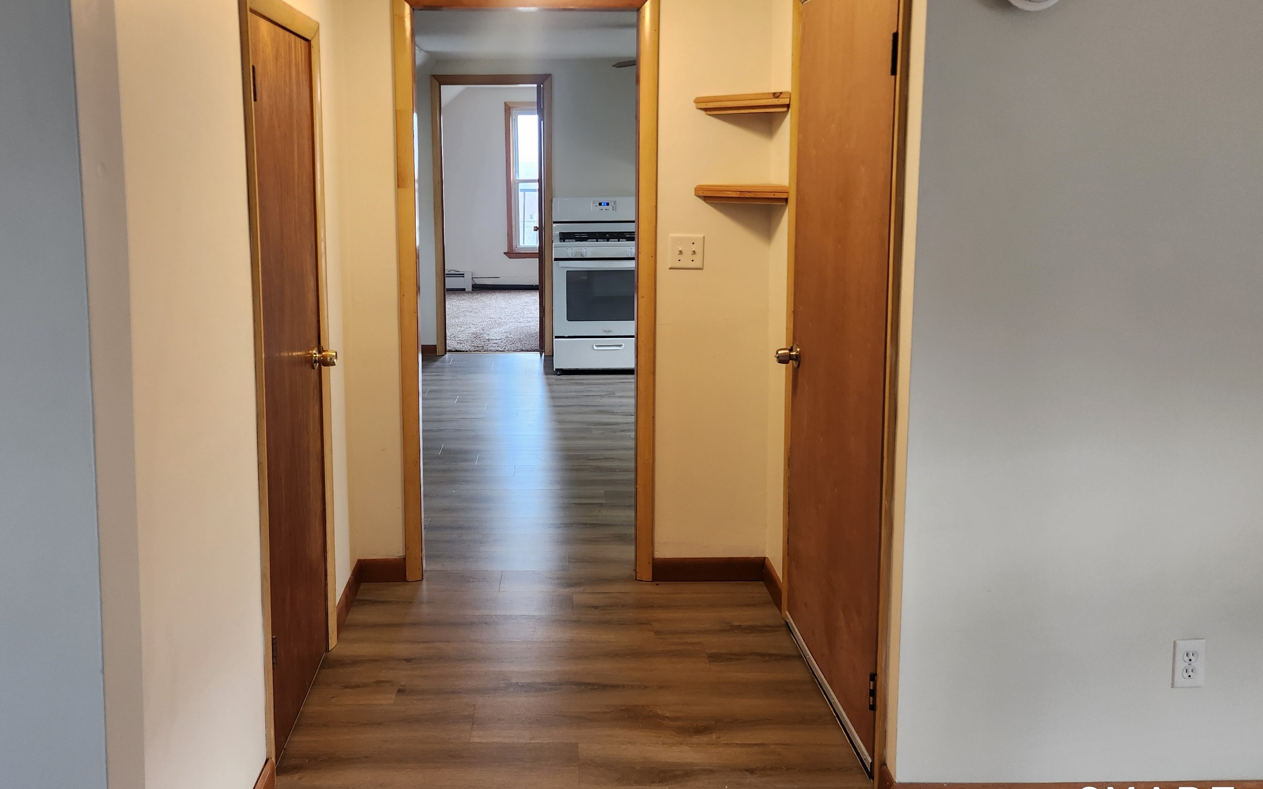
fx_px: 998
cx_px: 551
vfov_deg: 42.6
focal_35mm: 29
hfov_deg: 64.4
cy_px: 263
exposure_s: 1/120
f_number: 1.8
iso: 160
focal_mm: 5.4
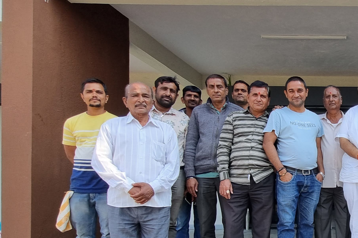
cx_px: 355
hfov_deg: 50.5
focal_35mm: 30
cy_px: 189
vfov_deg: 41.8
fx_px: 298
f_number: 2.2
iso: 50
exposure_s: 1/381
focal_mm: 1.74
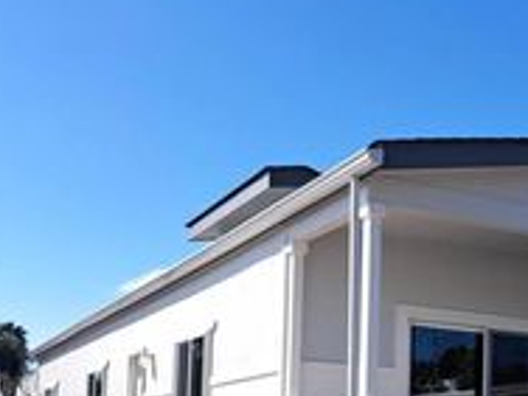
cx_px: 593
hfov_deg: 27.5
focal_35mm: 64
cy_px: 400
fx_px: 976
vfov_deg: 22.0
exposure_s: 1/617
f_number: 1.8
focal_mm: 5.23
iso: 50
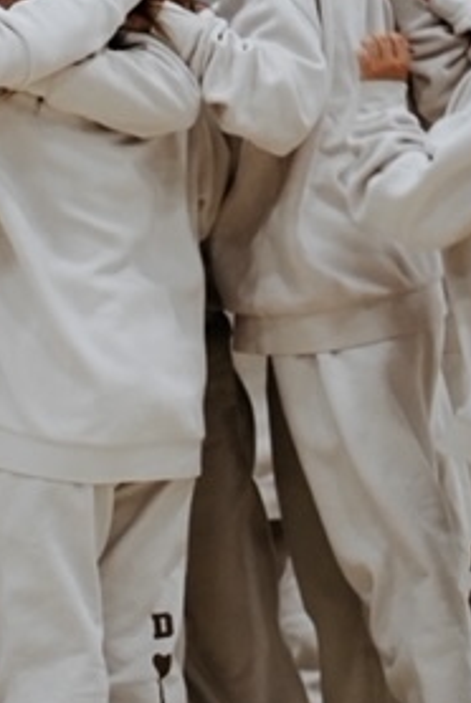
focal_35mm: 460
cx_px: -13
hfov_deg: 3.0
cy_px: 374
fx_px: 9004
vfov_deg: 4.5
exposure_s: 1/250
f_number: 5.6
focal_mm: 200
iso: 6400
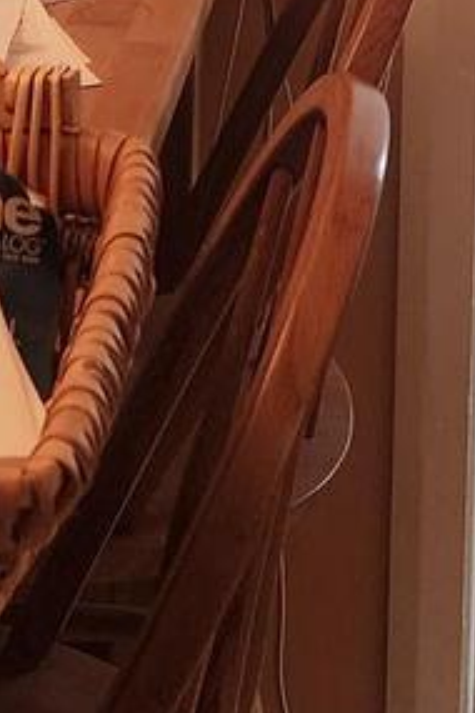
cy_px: -505
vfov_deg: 14.3
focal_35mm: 129
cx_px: 115
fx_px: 2553
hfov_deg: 10.6
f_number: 1.8
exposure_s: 1/120
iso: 400
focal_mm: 6.4
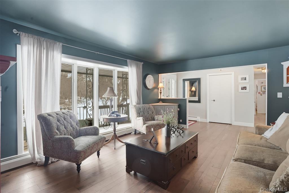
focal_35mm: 18
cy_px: 96
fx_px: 144
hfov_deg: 90.0
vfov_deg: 67.3
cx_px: 144
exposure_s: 1/8000
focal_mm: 18
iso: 3200
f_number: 8
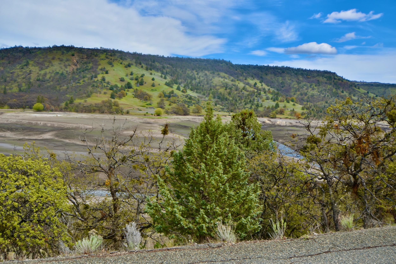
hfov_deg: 53.1
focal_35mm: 36
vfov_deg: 36.9
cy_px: 132
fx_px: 396
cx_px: 198
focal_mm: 24
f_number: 8
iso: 110
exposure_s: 1/250
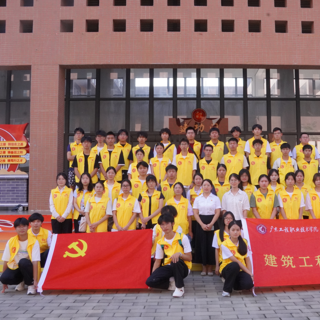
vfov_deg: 41.3
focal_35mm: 41
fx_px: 425
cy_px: 158
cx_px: 210
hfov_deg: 40.8
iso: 3200
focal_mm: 21
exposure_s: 1/250
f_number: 22
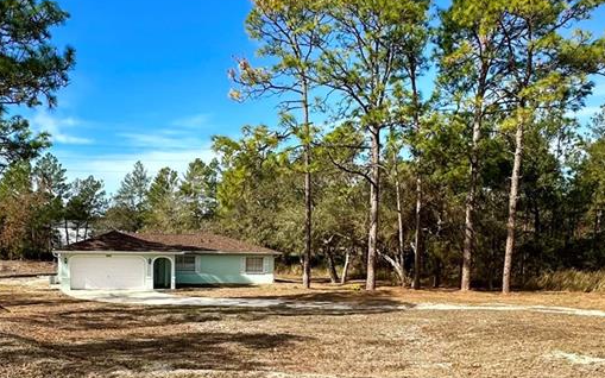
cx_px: 241
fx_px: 577
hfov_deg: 54.9
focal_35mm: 35
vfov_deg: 34.9
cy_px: 315
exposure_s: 1/1182
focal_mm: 2.22
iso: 50
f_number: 2.2
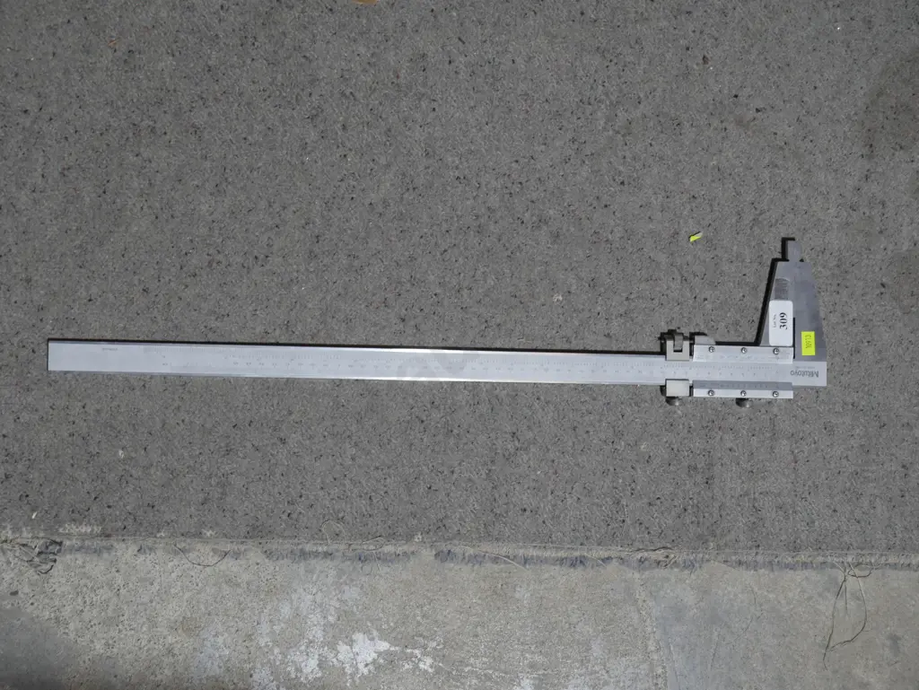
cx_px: 460
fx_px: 1381
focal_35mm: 52
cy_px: 345
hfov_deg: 36.8
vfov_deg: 28.1
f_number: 5.3
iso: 500
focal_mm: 26
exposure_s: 1/60
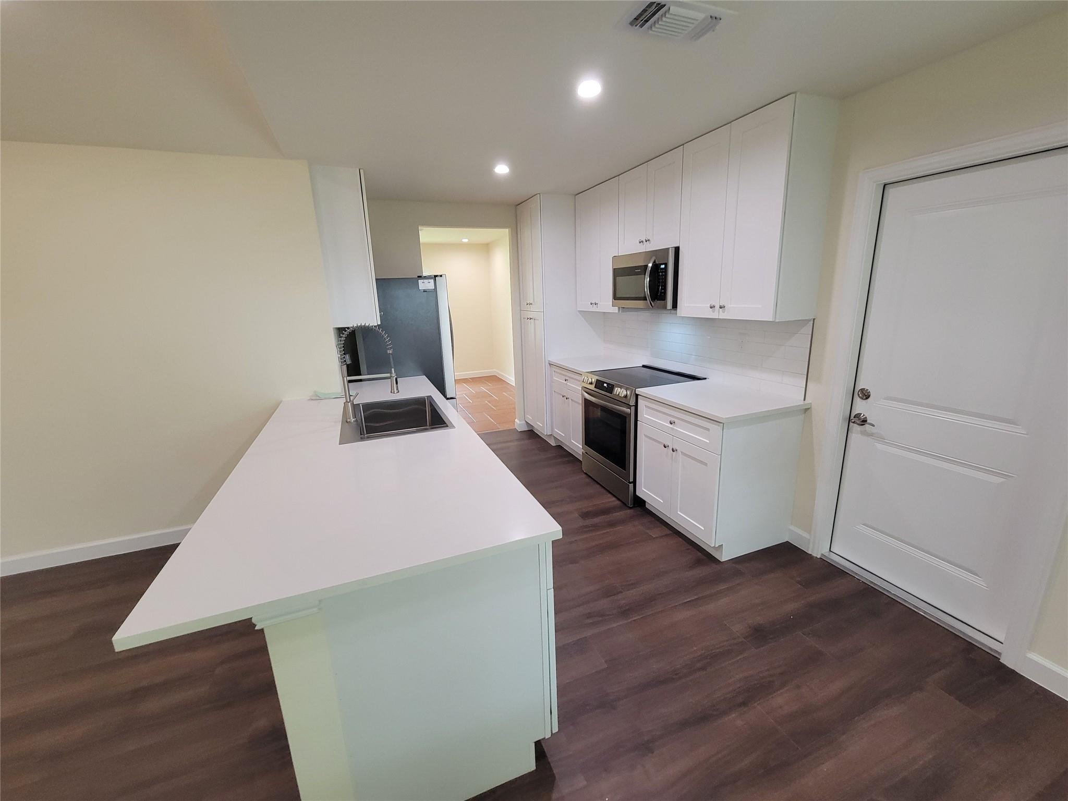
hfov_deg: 106.2
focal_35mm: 13
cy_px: 400
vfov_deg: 89.9
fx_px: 401
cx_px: 534
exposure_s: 1/60
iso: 250
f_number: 2.2
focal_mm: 2.2
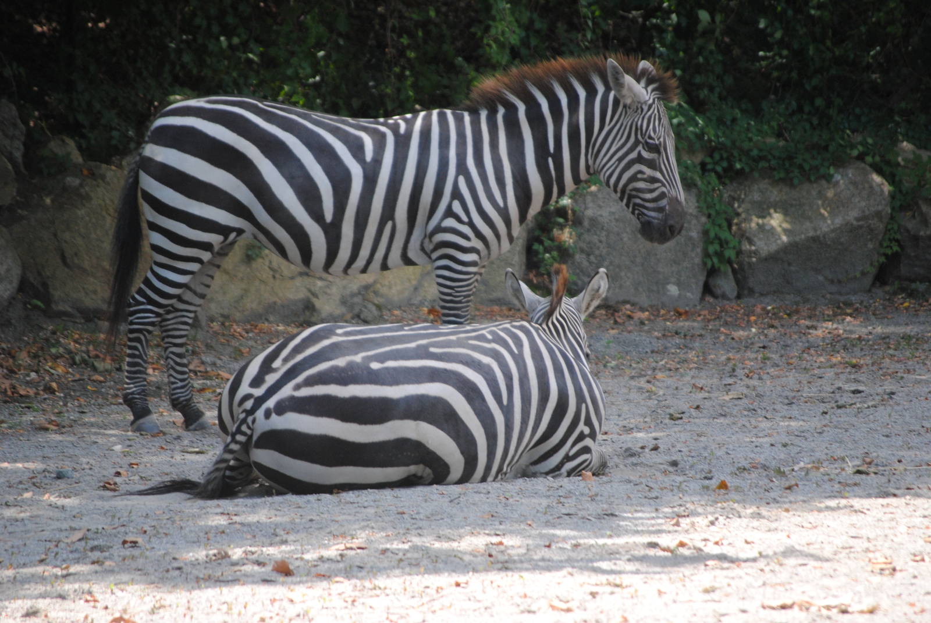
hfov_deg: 6.9
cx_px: 466
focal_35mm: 300
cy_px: 312
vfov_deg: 4.6
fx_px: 7767
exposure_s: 1/400
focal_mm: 200
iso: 400
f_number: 5.6
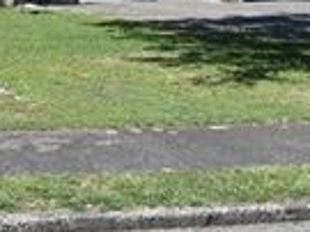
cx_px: -181
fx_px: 1124
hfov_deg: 14.4
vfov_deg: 11.3
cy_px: -116
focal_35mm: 126
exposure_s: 1/160
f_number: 11
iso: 100
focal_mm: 25
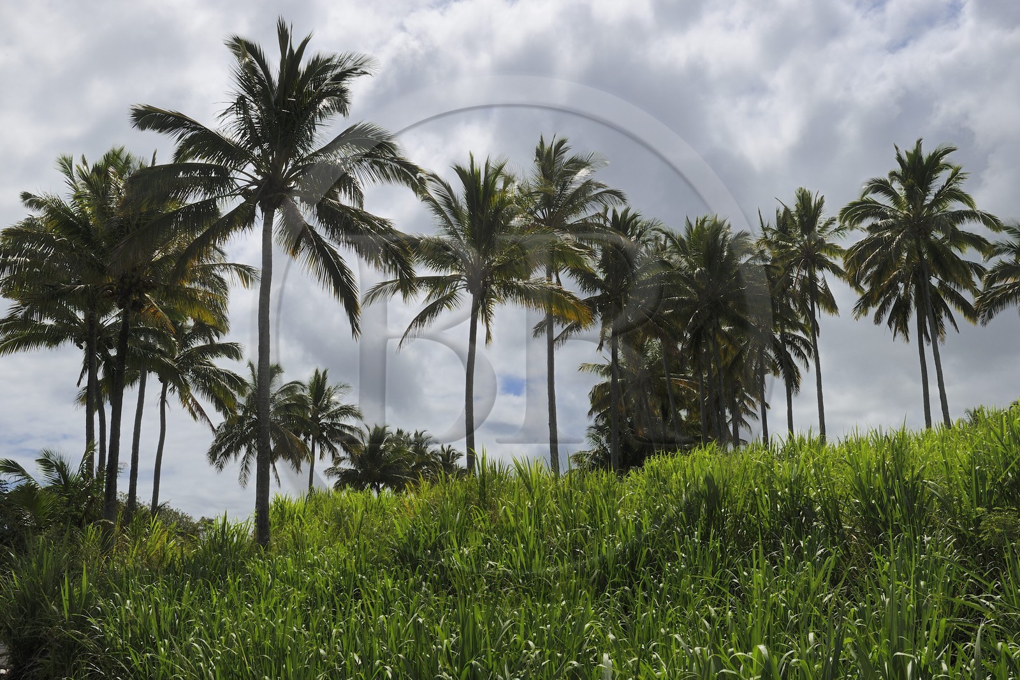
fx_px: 1020
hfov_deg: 53.1
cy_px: 340
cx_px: 510
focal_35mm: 36
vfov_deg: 36.9
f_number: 14
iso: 200
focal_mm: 36
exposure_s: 1/250
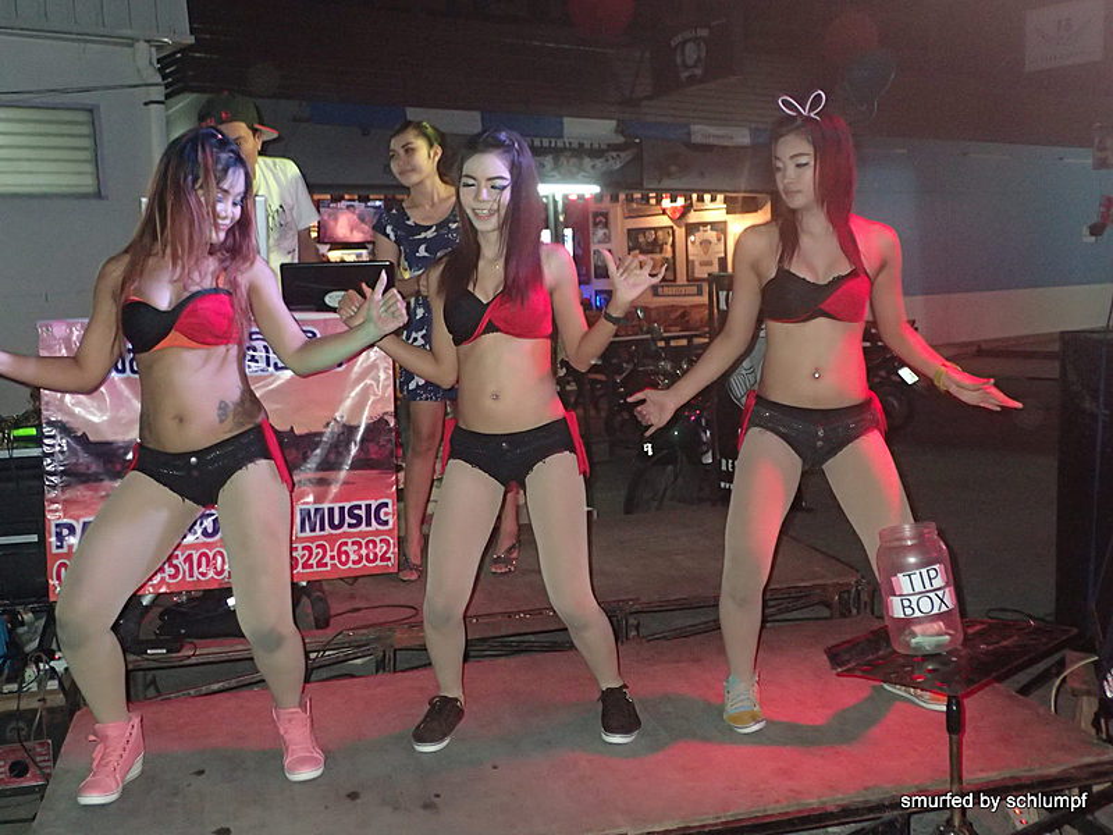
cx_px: 556
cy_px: 418
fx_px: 1222
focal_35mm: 38
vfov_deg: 37.7
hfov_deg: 49.0
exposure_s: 1/40
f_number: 2.7
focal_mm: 6.86
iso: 800
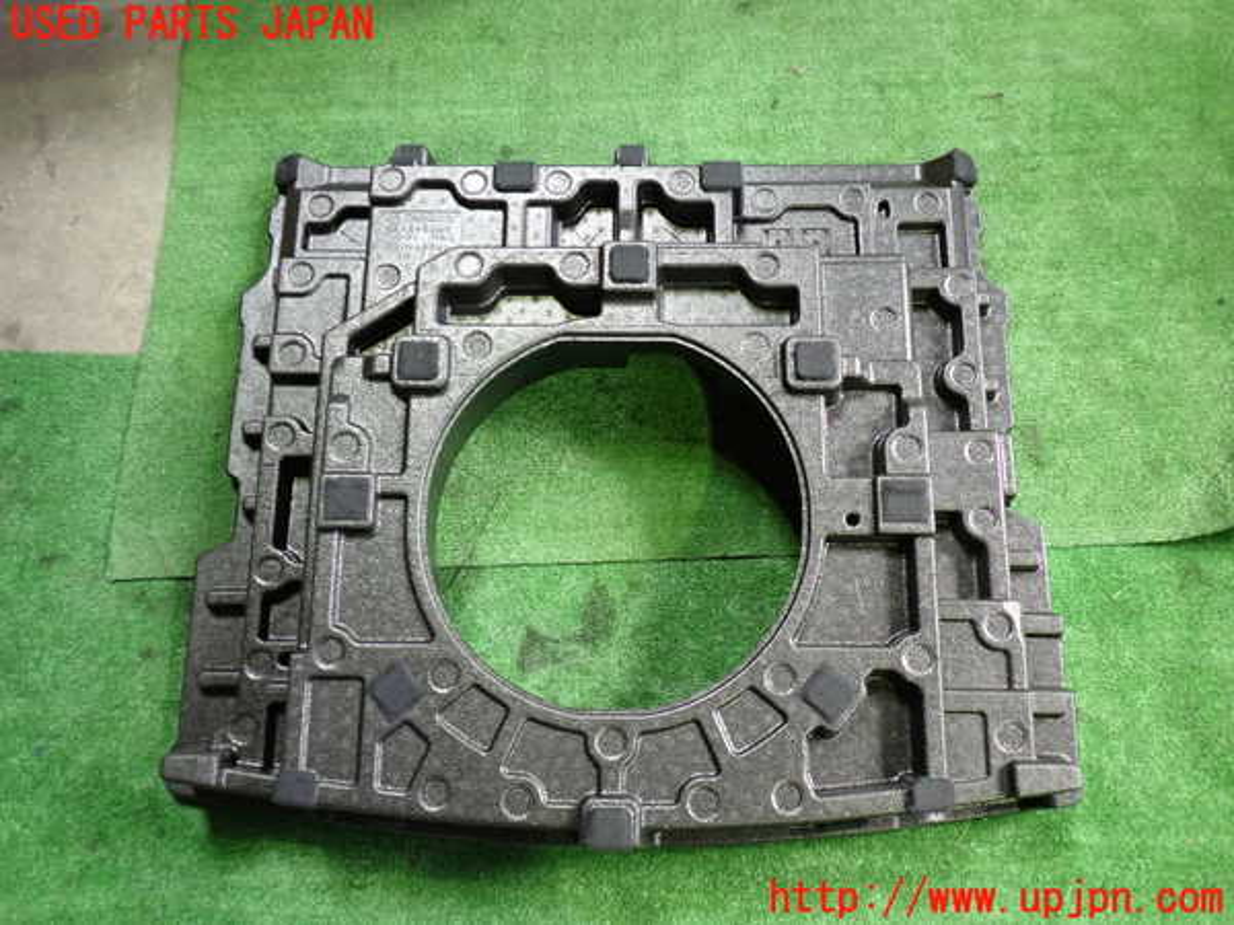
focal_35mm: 30
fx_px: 1069
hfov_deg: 60.0
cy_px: 462
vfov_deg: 46.8
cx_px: 617
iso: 250
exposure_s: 1/30
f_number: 2.3
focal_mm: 5.4
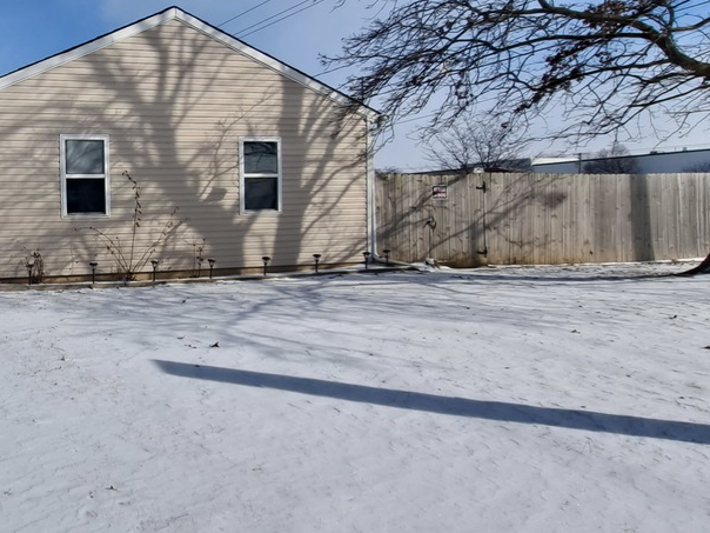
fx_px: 636
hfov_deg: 48.8
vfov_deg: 45.3
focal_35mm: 31
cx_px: 13
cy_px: 232
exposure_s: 1/2950
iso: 40
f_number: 2.2
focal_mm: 1.74
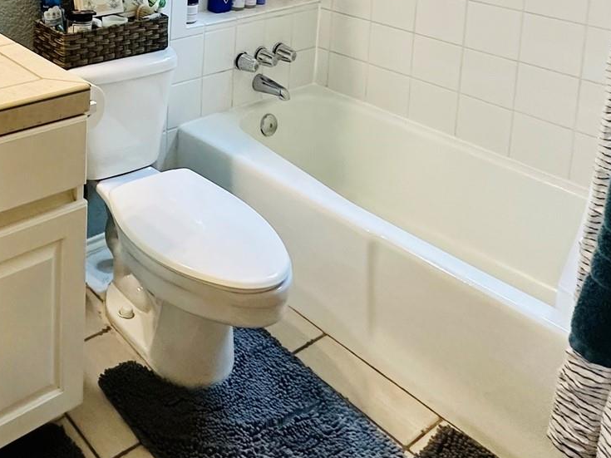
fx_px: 688
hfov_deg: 42.2
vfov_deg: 31.0
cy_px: -93
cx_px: 17
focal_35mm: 39
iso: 160
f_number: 2.2
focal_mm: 2.22
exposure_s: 1/60
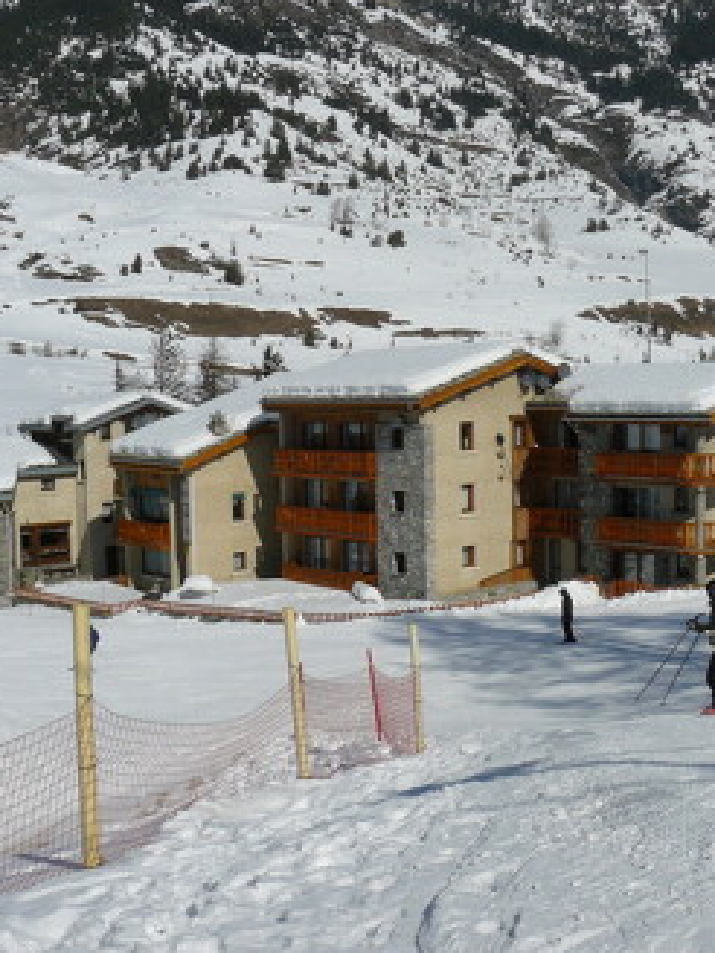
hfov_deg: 29.6
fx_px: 1349
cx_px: 442
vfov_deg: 38.9
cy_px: 475
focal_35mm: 49
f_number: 8
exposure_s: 1/800
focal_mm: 6
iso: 100
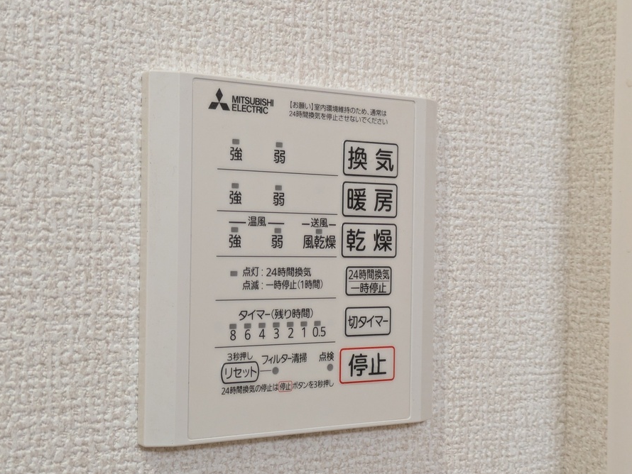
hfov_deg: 34.9
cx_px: 294
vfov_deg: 26.6
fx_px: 1004
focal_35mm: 55
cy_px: 252
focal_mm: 5.43
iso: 300
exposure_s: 1/100
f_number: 1.89
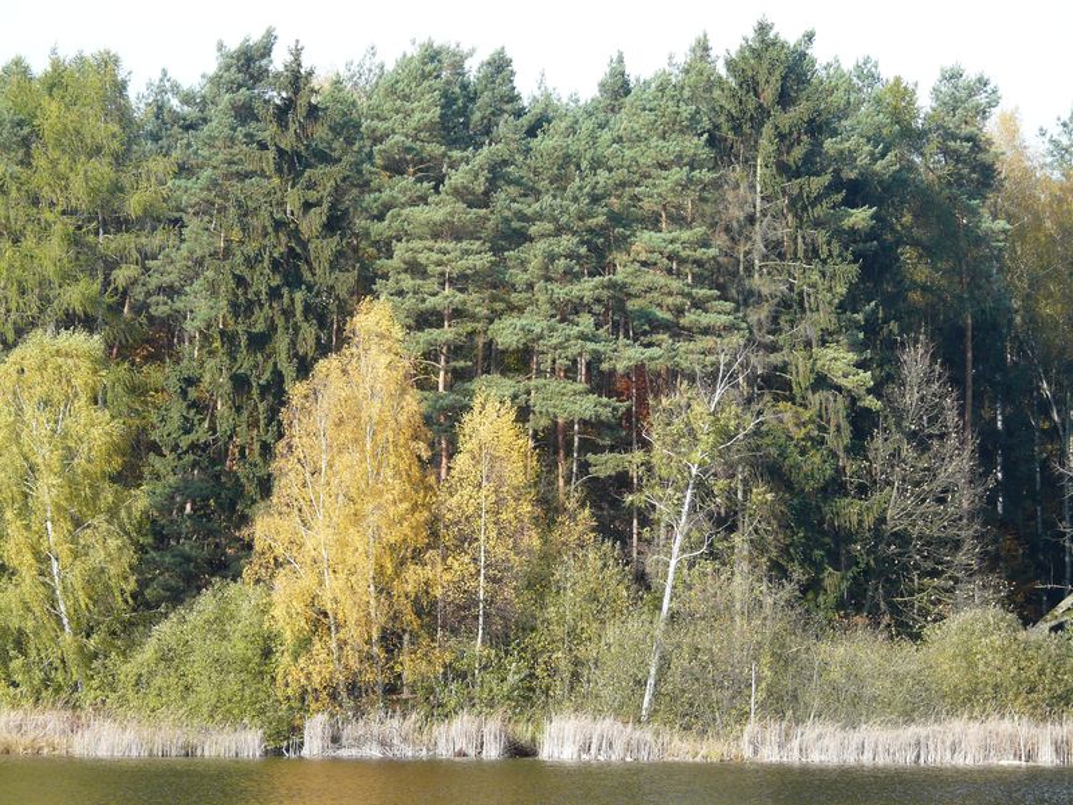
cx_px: 536
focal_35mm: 123
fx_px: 3813
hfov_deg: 16.0
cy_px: 402
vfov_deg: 12.0
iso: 100
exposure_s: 1/250
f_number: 4.5
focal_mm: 20.2
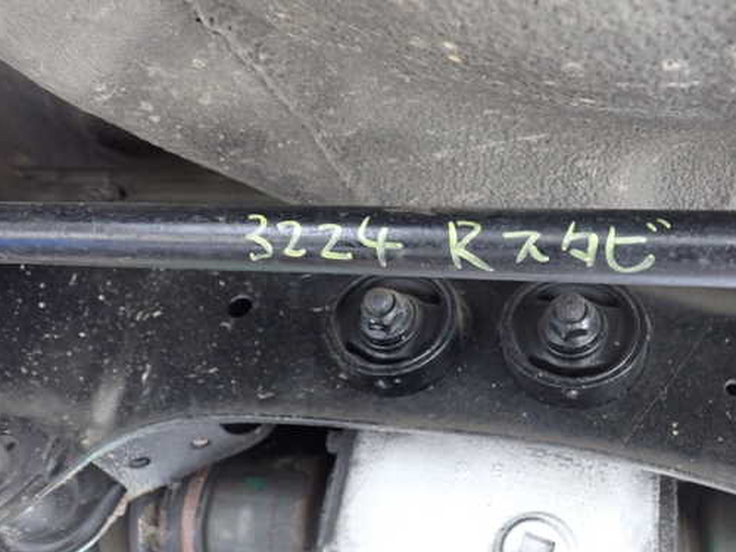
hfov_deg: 51.1
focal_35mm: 36
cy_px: 272
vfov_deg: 39.7
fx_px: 765
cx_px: 437
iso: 800
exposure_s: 1/30
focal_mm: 5.4
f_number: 2.3
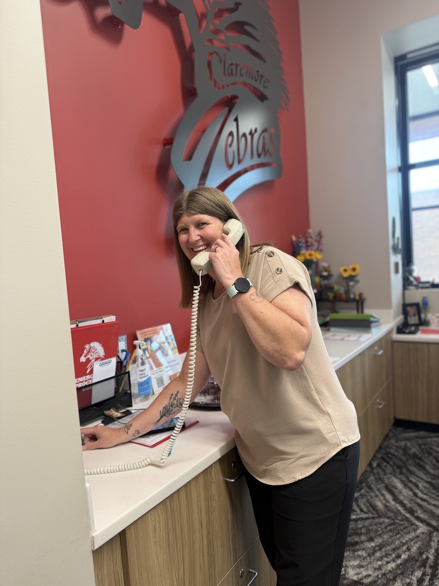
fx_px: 406
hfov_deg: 56.8
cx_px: 220
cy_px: 293
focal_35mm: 24
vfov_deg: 71.6
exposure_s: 1/60
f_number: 1.78
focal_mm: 6.76
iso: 125
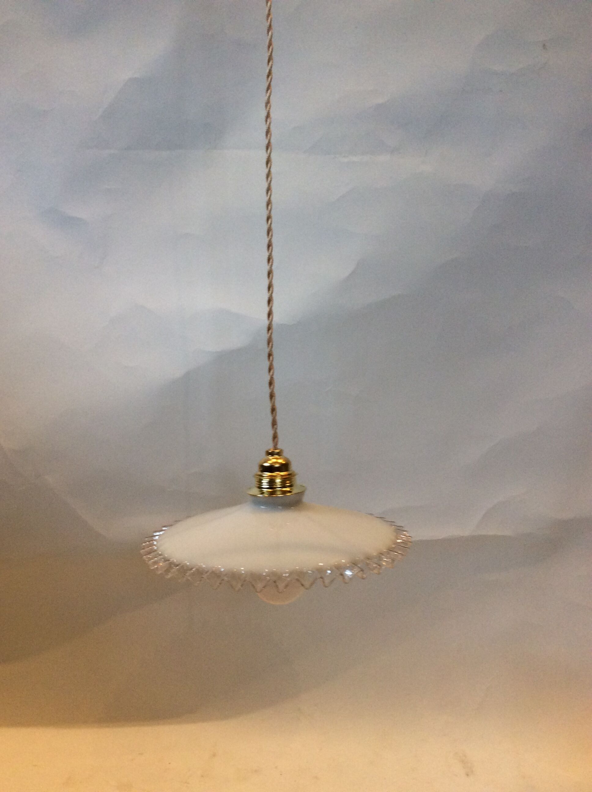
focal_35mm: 32
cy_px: 396
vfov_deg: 56.9
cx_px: 296
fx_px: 732
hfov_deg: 44.1
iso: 100
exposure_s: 1/25
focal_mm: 3.3
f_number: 2.4
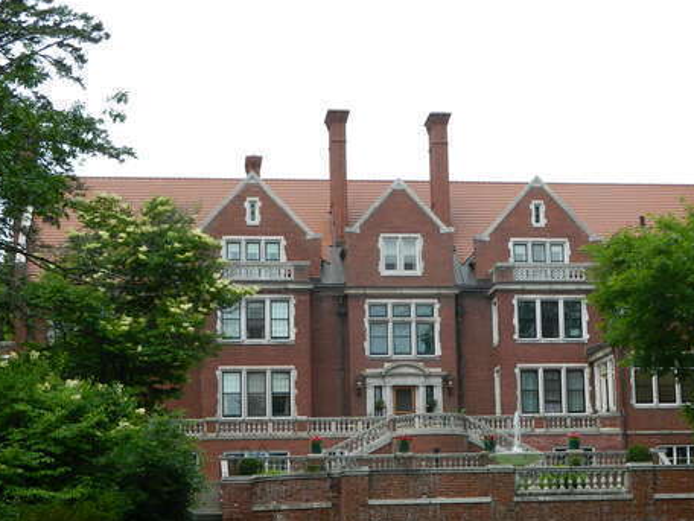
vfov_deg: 20.3
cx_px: 417
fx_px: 1443
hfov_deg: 27.0
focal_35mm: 72
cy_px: 373
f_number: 3.5
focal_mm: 7.3
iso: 80
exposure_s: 1/500
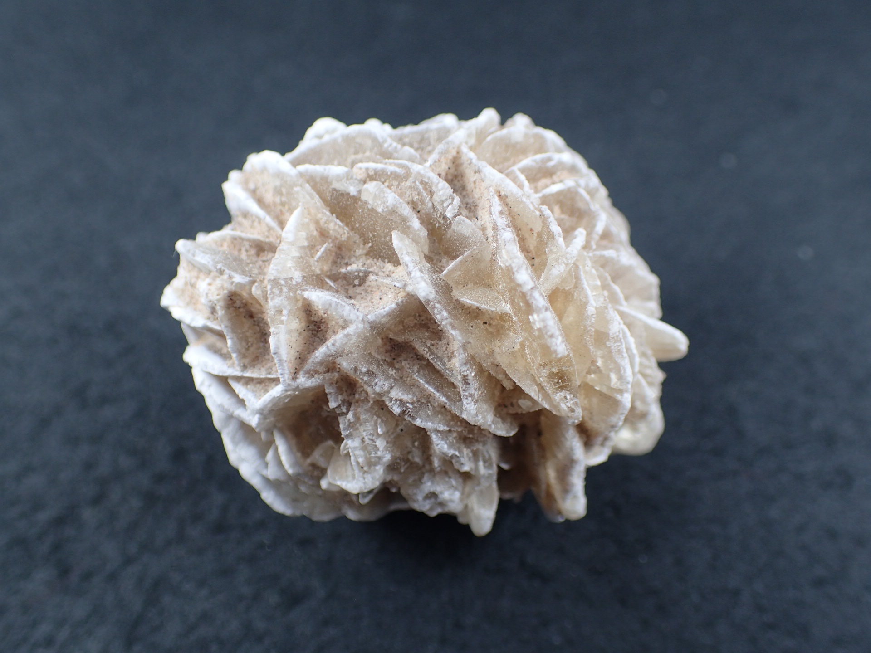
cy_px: 326
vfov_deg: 40.7
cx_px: 436
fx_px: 881
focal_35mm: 35
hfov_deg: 52.6
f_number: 2.6
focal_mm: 6.42
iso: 125
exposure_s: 1/125
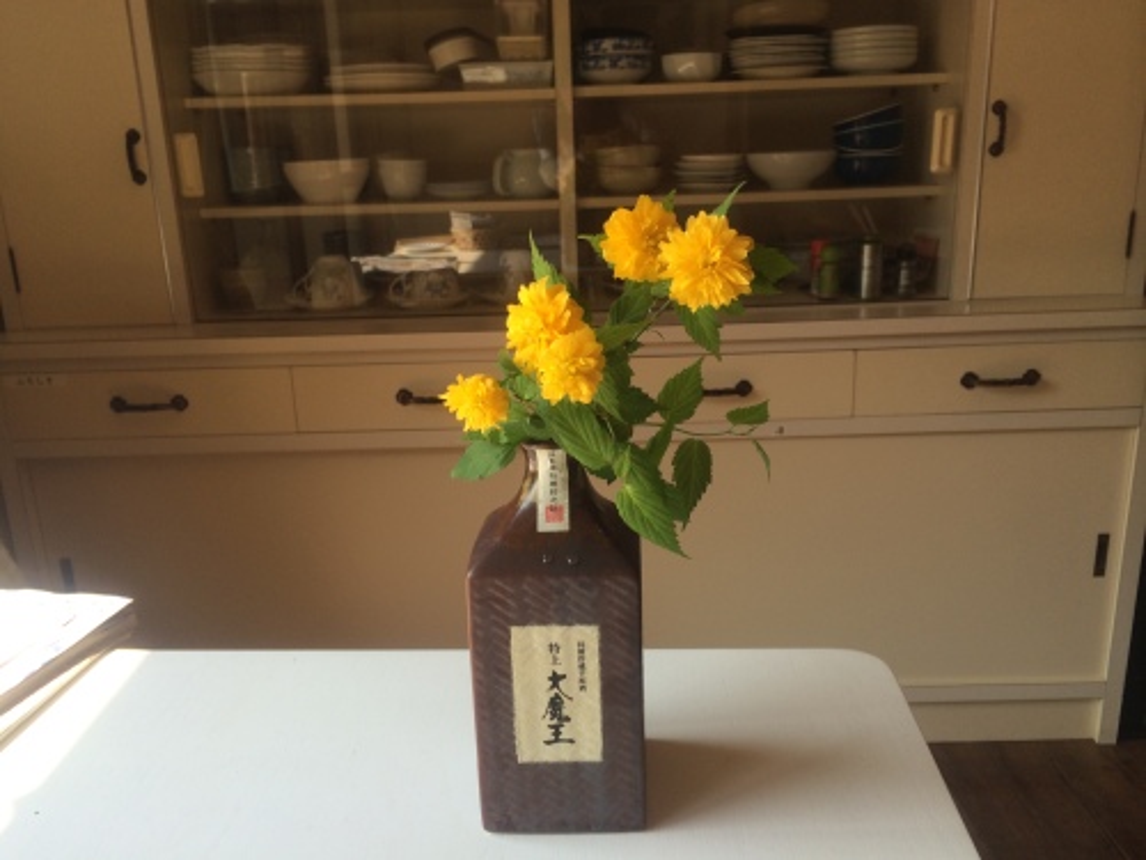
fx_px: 993
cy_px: 430
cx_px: 573
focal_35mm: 30
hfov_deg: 60.0
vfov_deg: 46.8
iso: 32
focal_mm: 4.12
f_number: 2.2
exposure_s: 1/229
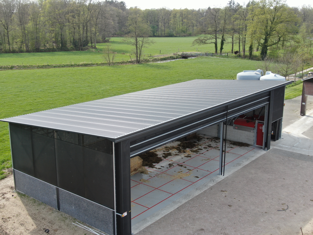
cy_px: 118
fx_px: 389
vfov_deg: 33.6
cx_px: 156
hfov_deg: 43.9
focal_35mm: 43
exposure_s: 1/320
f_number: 3.6
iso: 100
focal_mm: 7.39
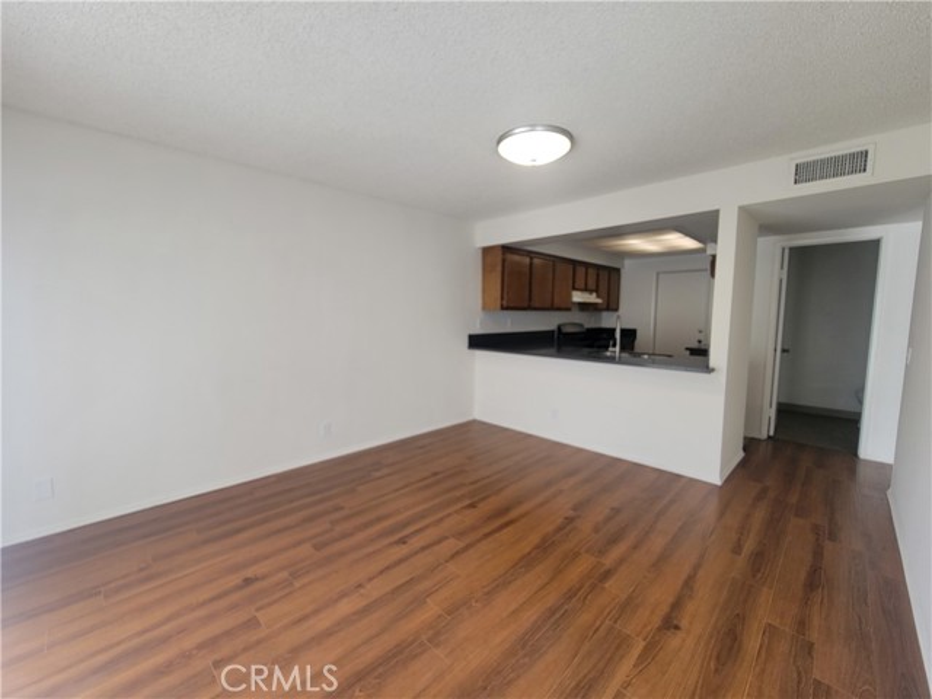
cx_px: 466
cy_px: 350
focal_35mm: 13
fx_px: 350
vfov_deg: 89.9
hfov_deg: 106.2
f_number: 2.2
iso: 100
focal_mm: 2.2
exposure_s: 1/120
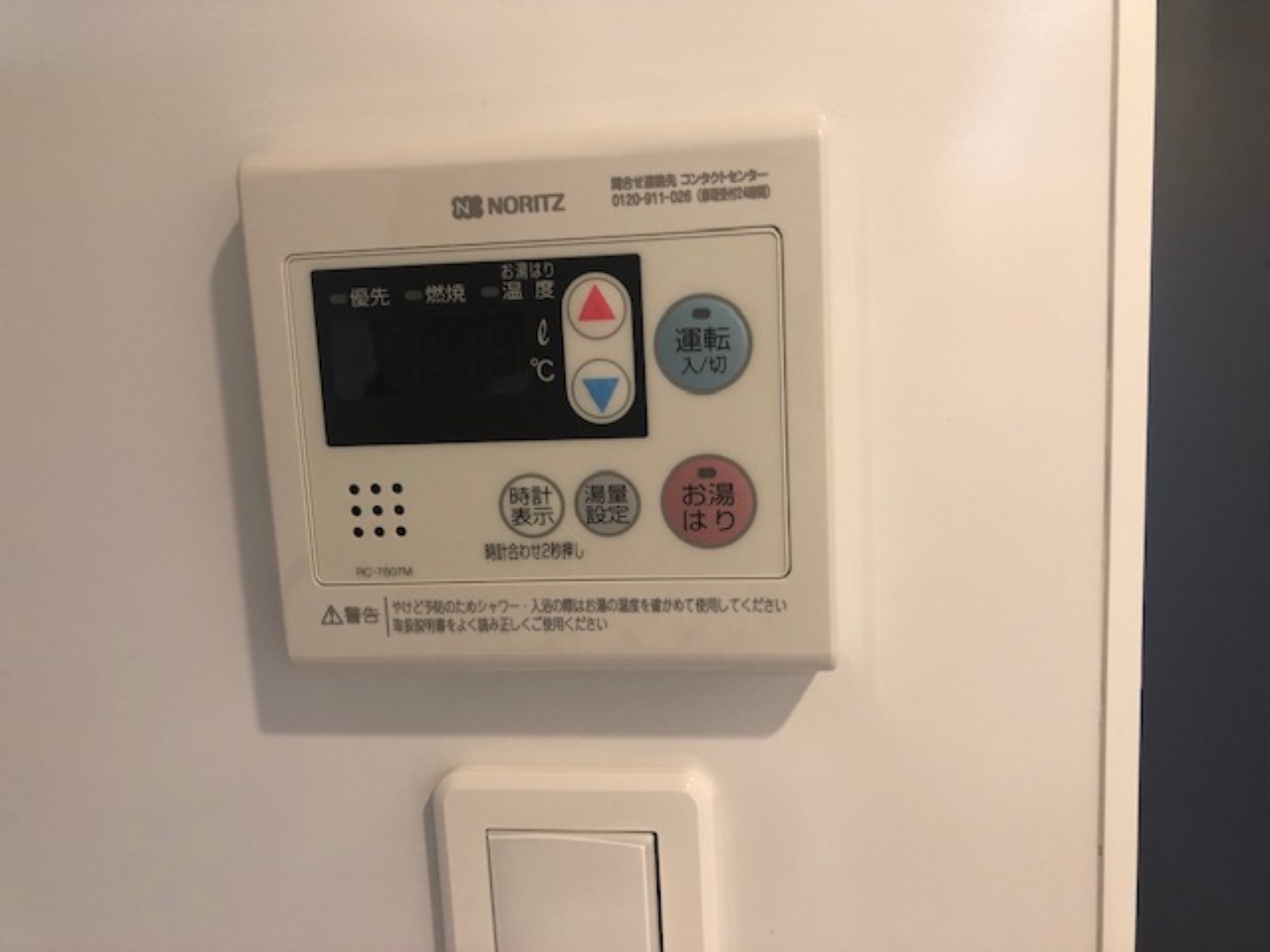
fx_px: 1027
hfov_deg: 63.4
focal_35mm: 28
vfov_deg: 49.7
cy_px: 476
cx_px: 635
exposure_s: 1/17
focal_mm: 3.99
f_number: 1.8
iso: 40
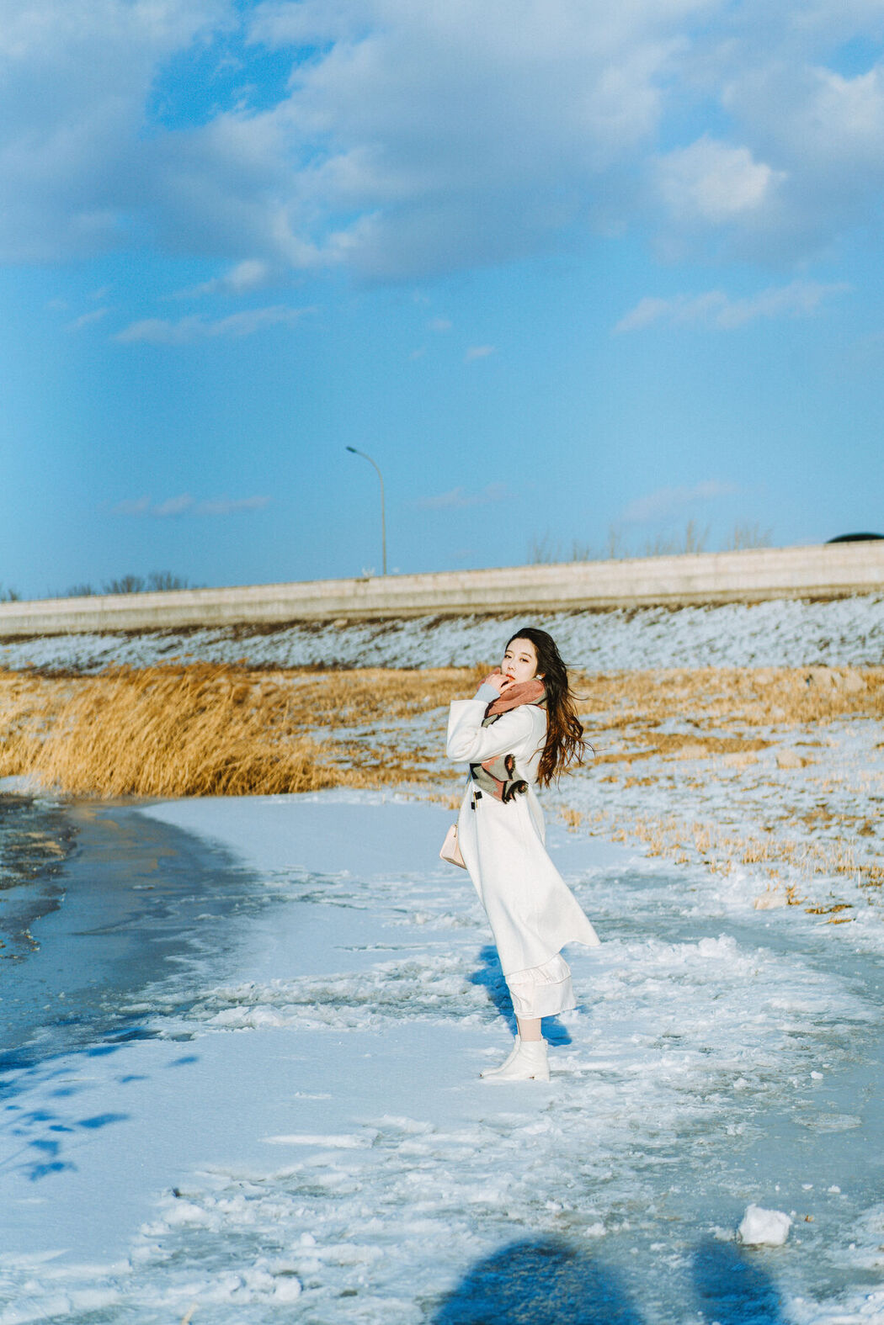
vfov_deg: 36.2
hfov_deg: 24.6
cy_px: 662
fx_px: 2026
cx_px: 442
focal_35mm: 55
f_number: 2.2
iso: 100
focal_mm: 55
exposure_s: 1/8000
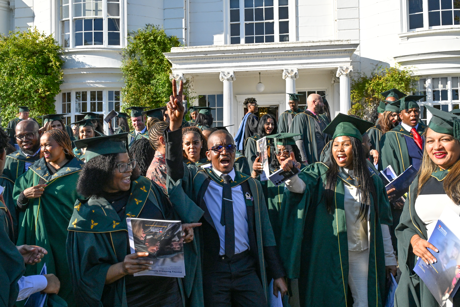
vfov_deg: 43.0
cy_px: 154
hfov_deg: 61.1
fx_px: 390
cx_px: 230
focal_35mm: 30
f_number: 14
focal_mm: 30.5
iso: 1600
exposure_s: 1/1000
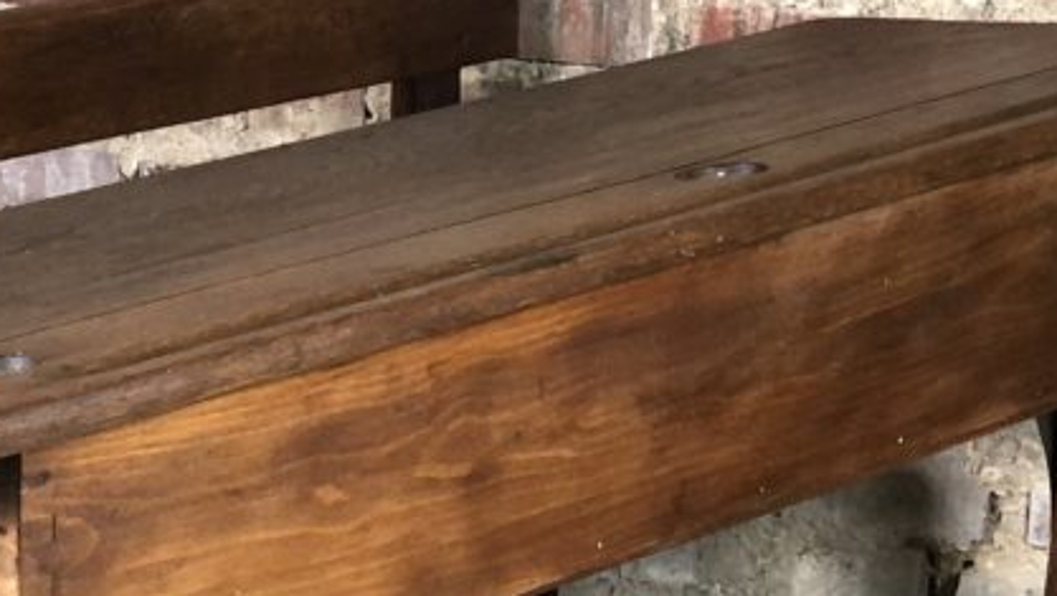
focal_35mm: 139
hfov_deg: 15.3
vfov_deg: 8.5
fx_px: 3898
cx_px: 208
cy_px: 883
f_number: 2.4
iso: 160
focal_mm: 6
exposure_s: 1/20
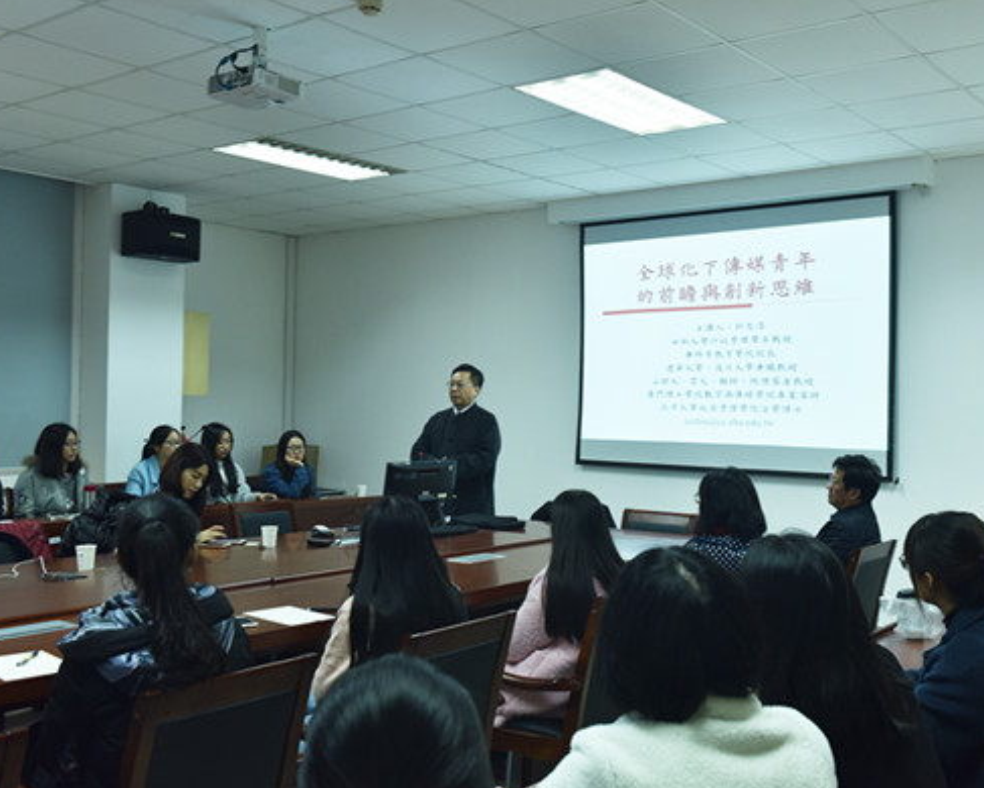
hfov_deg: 49.0
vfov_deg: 40.2
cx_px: 548
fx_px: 1078
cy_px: 388
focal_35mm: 37
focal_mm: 32
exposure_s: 1/40
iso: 640
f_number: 7.1
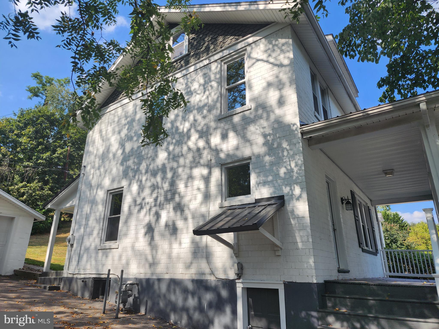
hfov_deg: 73.9
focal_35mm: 23
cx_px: 220
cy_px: 164
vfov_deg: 58.9
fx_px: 292
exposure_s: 1/699
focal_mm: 6.4
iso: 12
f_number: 1.8
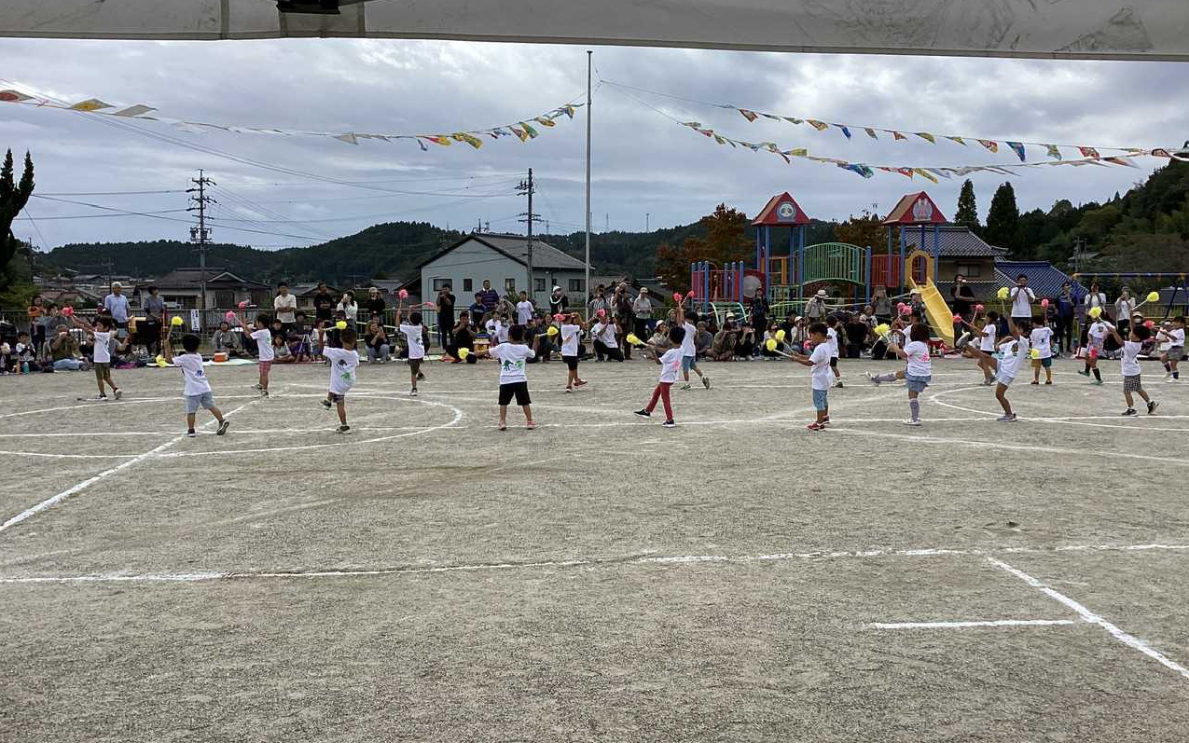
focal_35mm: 33
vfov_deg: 38.3
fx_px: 1069
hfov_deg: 58.1
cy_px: 377
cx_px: 595
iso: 25
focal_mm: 3.3
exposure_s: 1/1404
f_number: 2.4
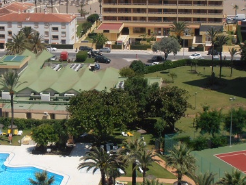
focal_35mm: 118
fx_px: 839
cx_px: 82
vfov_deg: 12.5
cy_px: 65
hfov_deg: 16.7
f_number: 4.8
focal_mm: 12.29
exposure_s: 1/1000
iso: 80
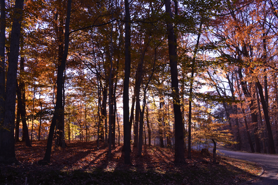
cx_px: 139
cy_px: 92
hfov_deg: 57.2
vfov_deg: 40.0
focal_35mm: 33
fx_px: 255
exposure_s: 1/250
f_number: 8
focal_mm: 22
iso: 400
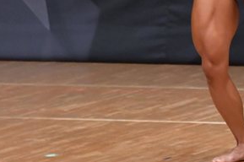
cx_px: 256
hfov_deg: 2.6
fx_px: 5450
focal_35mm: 805
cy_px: -26
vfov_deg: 1.7
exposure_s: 1/400
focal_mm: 200
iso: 6400
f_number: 5.6
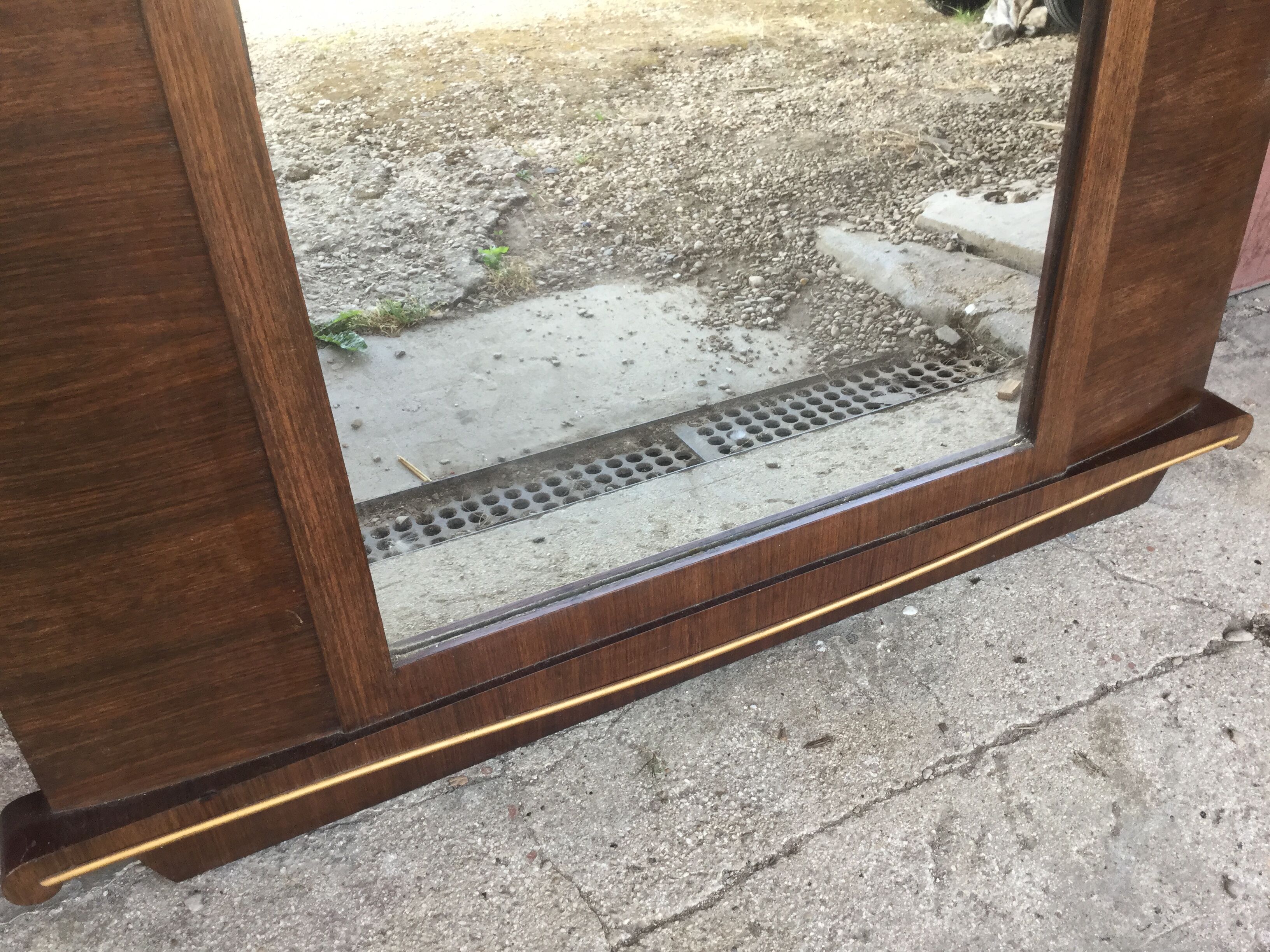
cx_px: 635
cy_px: 476
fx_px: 1137
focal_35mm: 31
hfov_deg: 58.4
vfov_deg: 45.4
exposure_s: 1/33
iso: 25
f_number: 2.4
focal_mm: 3.3
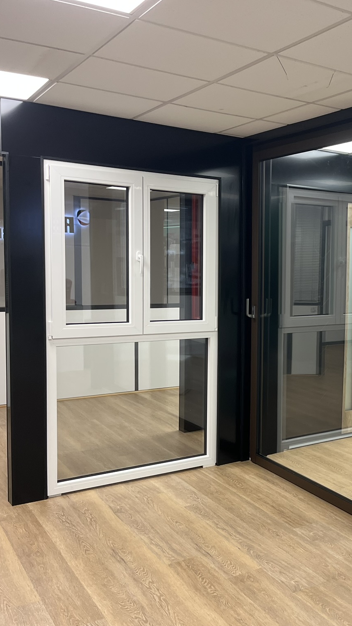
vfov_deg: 52.8
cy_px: 314
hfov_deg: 28.9
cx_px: 365
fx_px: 631
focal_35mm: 38
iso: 125
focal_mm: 5.1
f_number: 1.6
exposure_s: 1/100
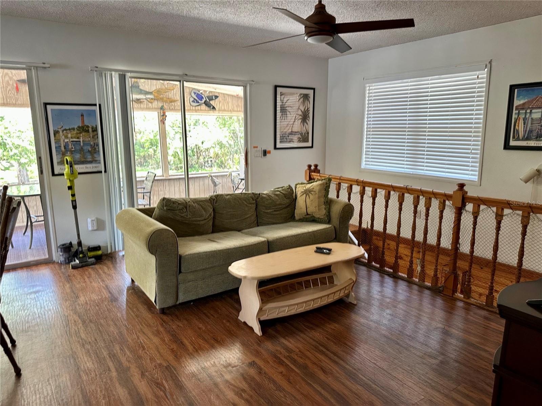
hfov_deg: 71.6
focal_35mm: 24
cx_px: 271
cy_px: 203
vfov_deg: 56.8
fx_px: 376
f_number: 1.78
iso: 250
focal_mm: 6.86
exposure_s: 1/87
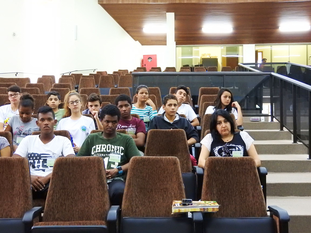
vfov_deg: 29.1
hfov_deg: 38.2
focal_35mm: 50
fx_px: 449
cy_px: 116
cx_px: 156
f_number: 4
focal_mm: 9
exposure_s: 1/30
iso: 1600
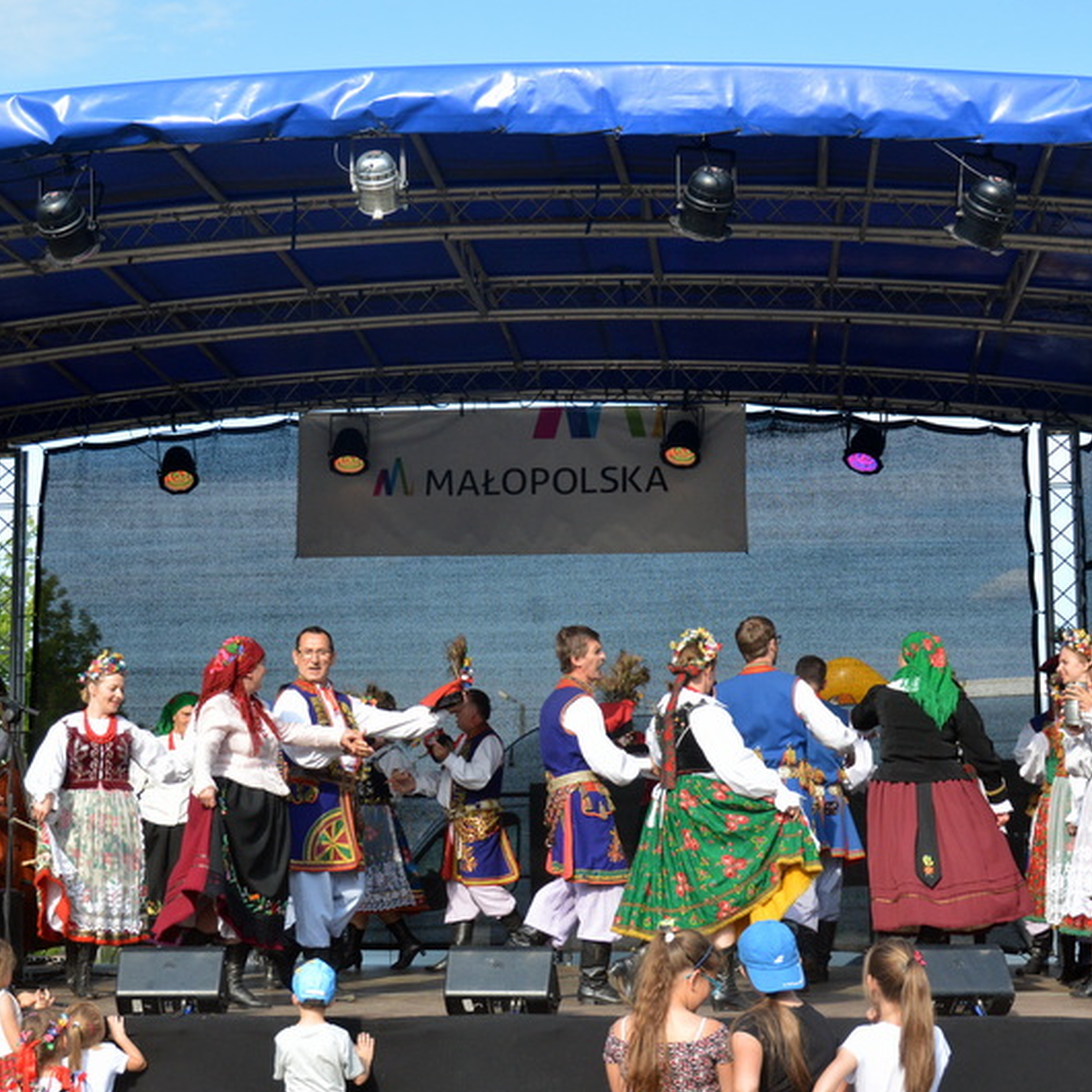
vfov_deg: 32.8
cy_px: 555
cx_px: 457
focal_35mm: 52
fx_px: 1856
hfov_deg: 32.7
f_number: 5
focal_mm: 24
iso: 400
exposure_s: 1/1250
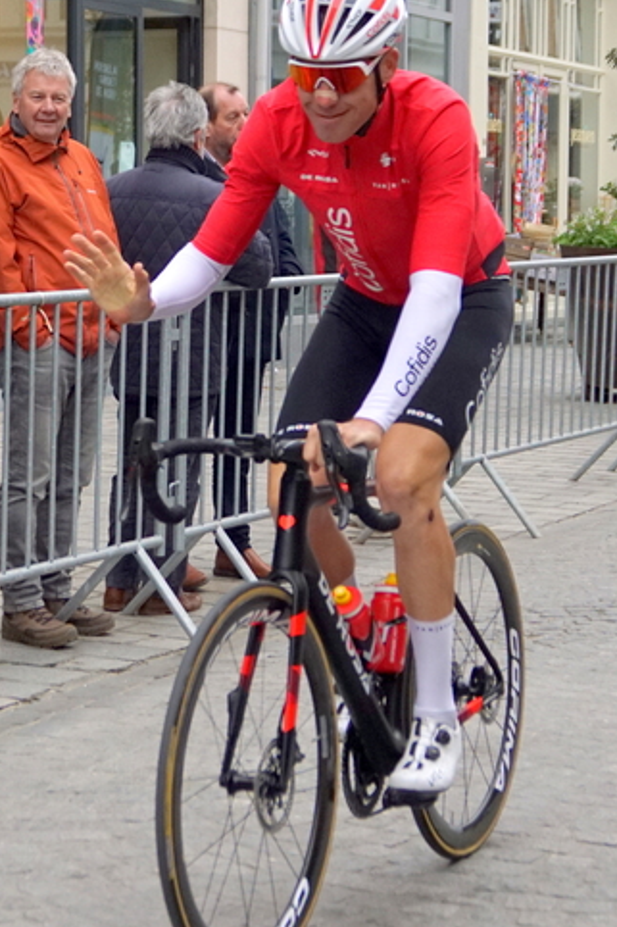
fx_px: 1441
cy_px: 435
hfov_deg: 24.1
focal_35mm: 56
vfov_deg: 35.6
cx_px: 367
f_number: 4
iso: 800
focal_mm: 30
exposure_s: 1/2000
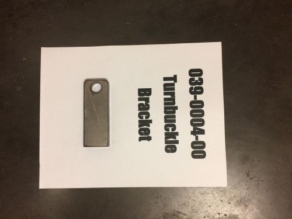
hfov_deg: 61.7
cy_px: 110
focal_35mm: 29
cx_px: 146
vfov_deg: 48.2
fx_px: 245
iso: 100
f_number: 2.2
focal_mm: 4.15
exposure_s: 1/30
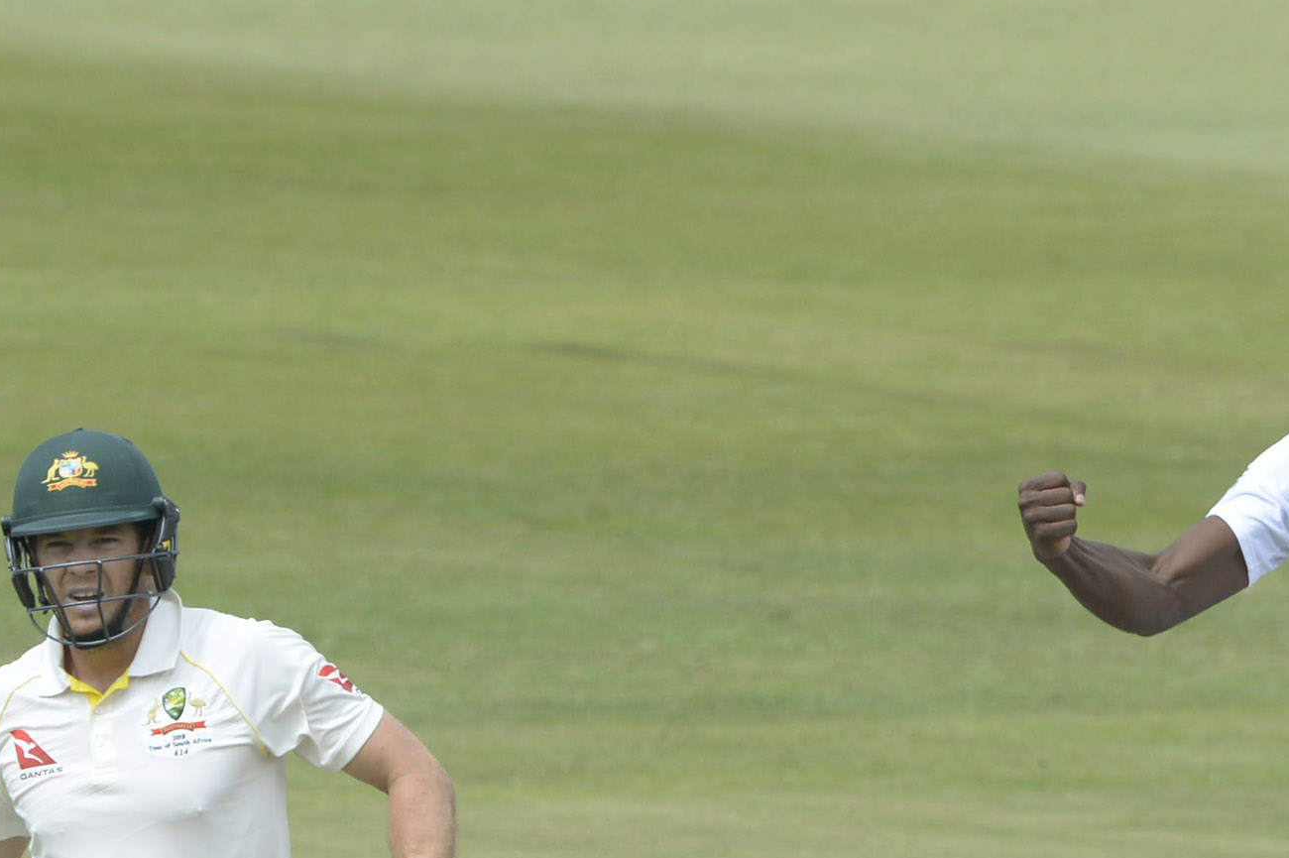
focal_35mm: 1385
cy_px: 848
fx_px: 49557
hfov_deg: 1.5
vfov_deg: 1.0
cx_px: 1113
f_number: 8
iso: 800
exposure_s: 1/1250
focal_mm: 600
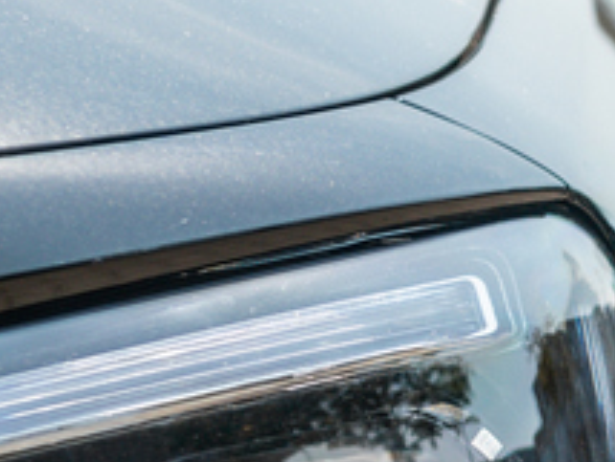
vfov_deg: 1.8
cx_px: 862
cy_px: 407
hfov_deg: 2.5
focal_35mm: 806
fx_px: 14328
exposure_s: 1/2500
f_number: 2
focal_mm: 95.4
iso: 100
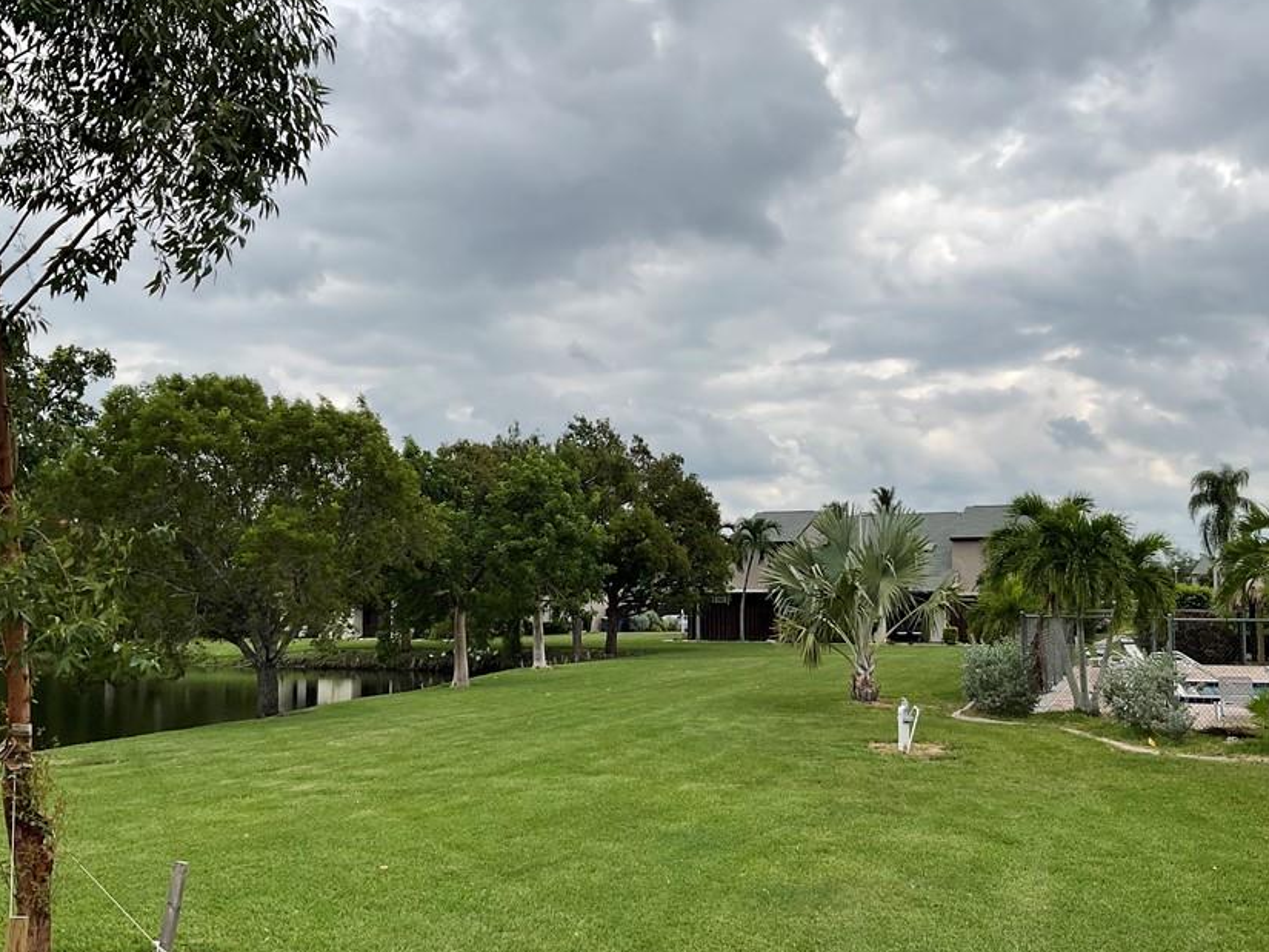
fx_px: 1320
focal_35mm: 36
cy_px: 520
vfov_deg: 39.6
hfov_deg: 51.2
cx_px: 708
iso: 16
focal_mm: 3
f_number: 1.8
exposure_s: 1/2227
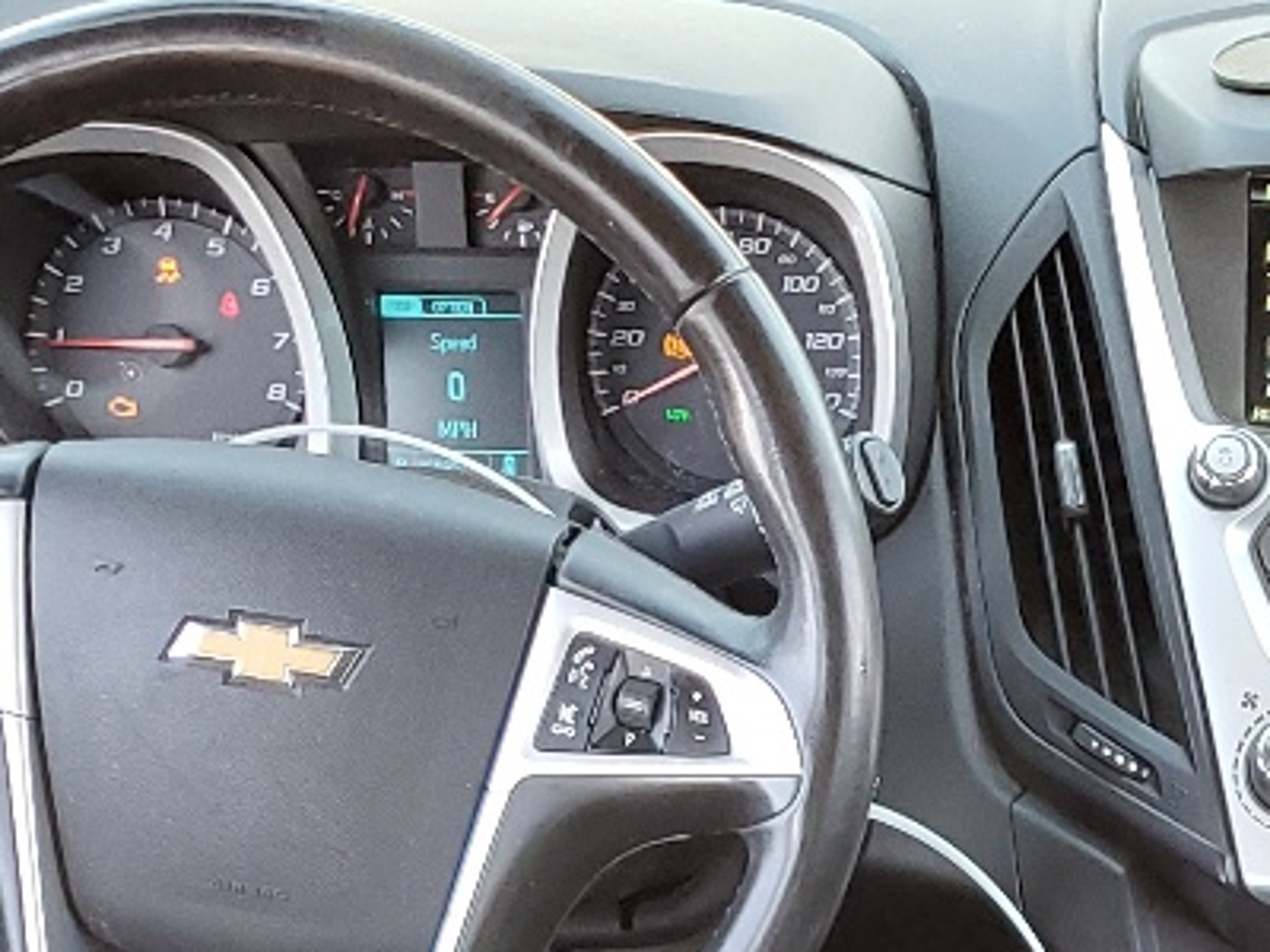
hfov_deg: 18.1
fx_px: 3816
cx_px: 1464
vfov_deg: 12.9
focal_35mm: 104
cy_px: 1717
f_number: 1.5
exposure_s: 1/120
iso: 81
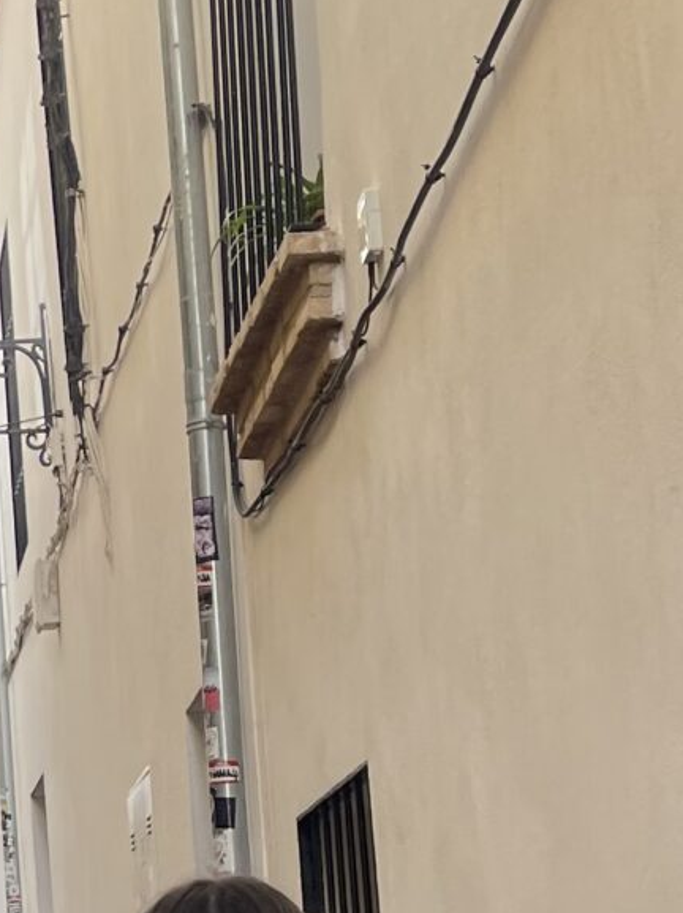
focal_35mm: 111
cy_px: 826
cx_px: -199
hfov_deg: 12.9
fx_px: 2923
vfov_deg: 17.5
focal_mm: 5.1
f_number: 1.6
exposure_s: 1/540
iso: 32
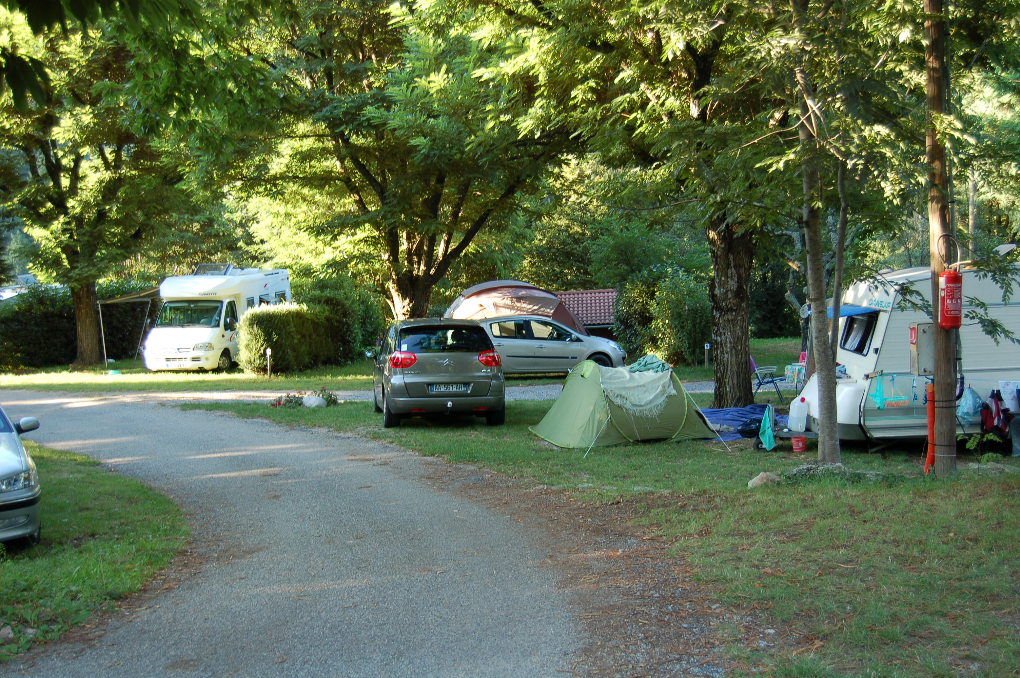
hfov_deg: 49.6
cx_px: 510
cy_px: 339
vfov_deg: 34.1
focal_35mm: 39
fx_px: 1104
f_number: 4.2
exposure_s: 1/60
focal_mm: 26
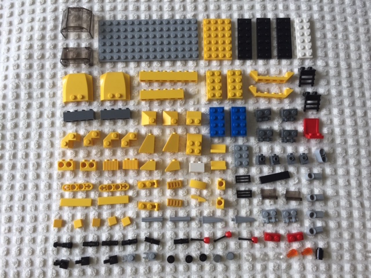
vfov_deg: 48.2
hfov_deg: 61.7
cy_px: 139
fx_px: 311
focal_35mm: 29
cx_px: 186
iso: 32
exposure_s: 1/120
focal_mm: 4.15
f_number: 2.2
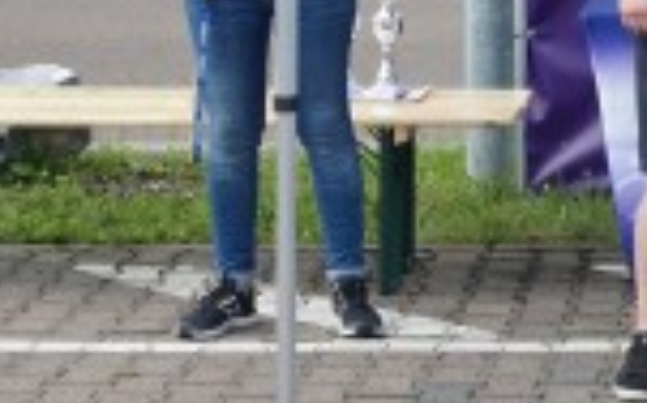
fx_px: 3130
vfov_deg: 7.3
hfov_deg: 11.3
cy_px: -2
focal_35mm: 178
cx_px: 998
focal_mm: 35
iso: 160
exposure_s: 1/100
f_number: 7.1
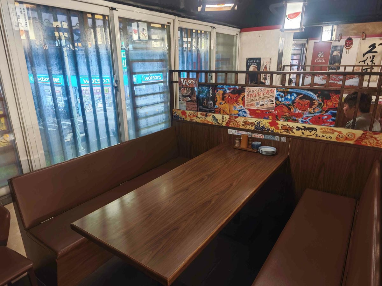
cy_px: 143
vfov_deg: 58.9
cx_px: 191
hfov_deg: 73.9
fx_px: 254
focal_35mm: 23
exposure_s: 1/24
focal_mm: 8.72
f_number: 1.63
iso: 1600
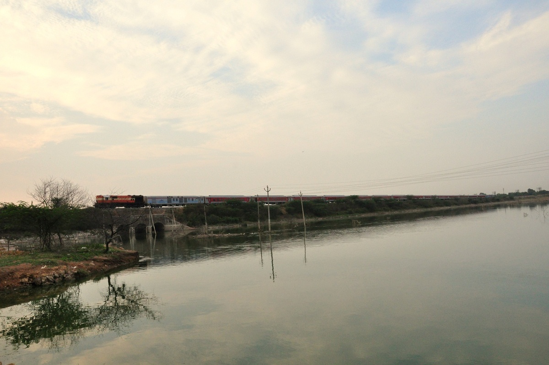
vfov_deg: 47.8
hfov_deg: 67.4
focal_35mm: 27
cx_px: 274
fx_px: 411
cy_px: 182
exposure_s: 1/400
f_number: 11
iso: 1250
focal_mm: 18
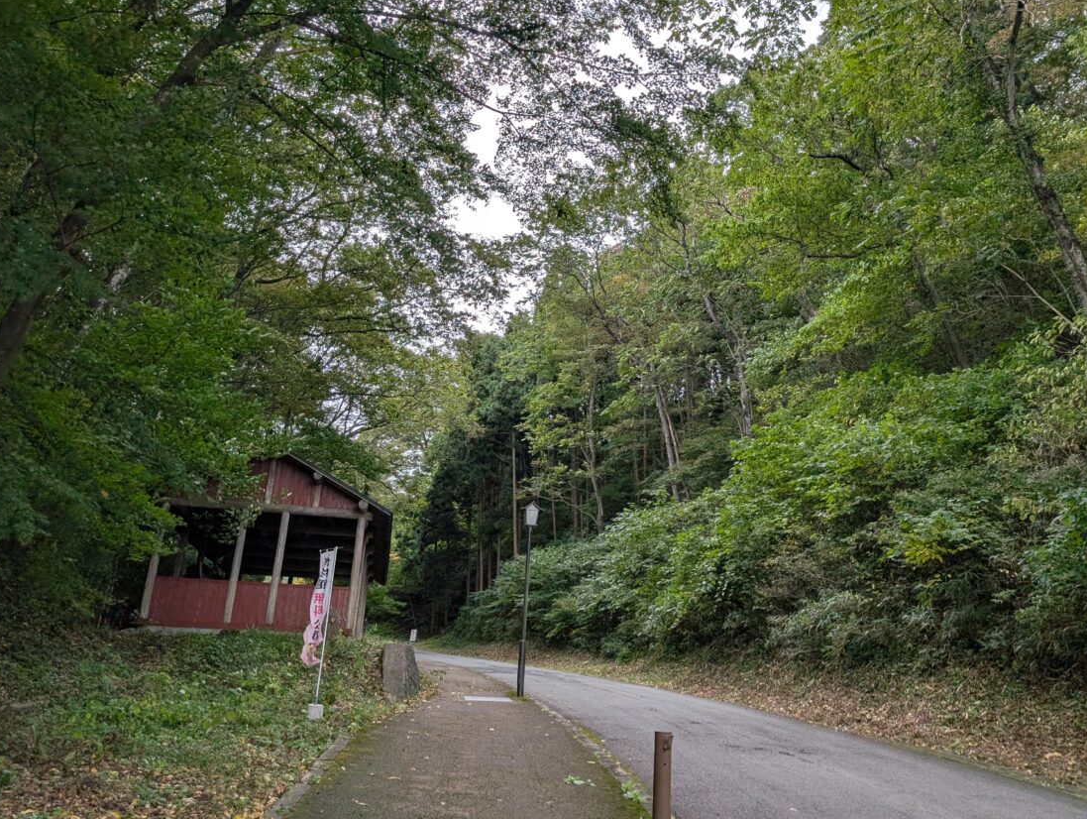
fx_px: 880
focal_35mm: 28
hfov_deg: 63.3
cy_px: 345
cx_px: 573
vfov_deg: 49.7
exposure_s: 1/316
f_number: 1.68
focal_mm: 6.9
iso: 20
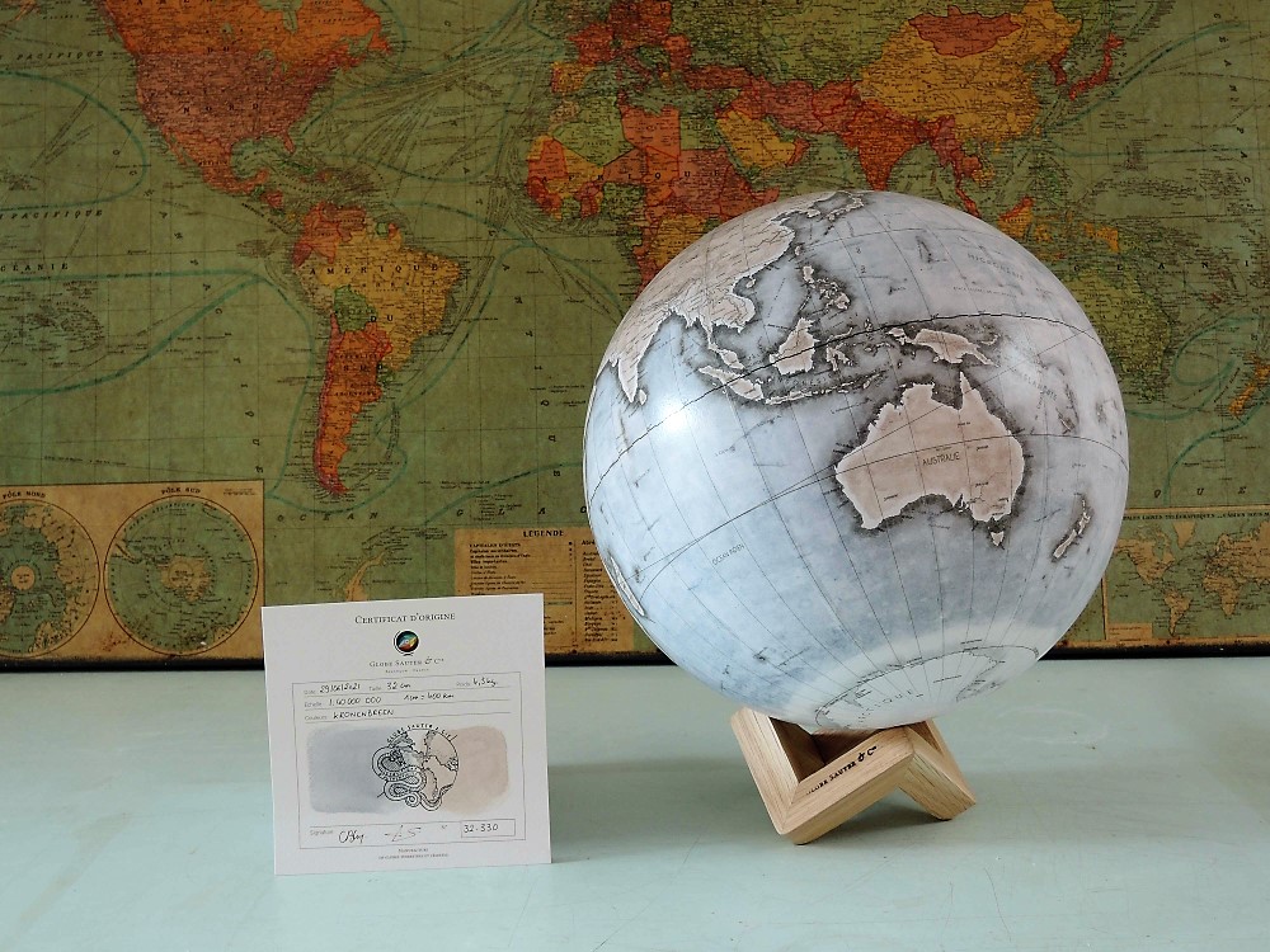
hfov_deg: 42.1
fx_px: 1651
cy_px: 476
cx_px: 635
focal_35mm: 45
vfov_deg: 32.2
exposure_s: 1/50
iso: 140
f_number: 3.7
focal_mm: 9.6
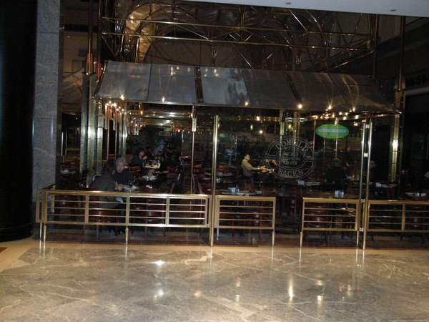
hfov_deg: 50.1
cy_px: 161
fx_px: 459
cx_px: 214
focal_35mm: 37
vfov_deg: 38.7
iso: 1000
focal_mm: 7.9
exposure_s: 1/60
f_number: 2.8
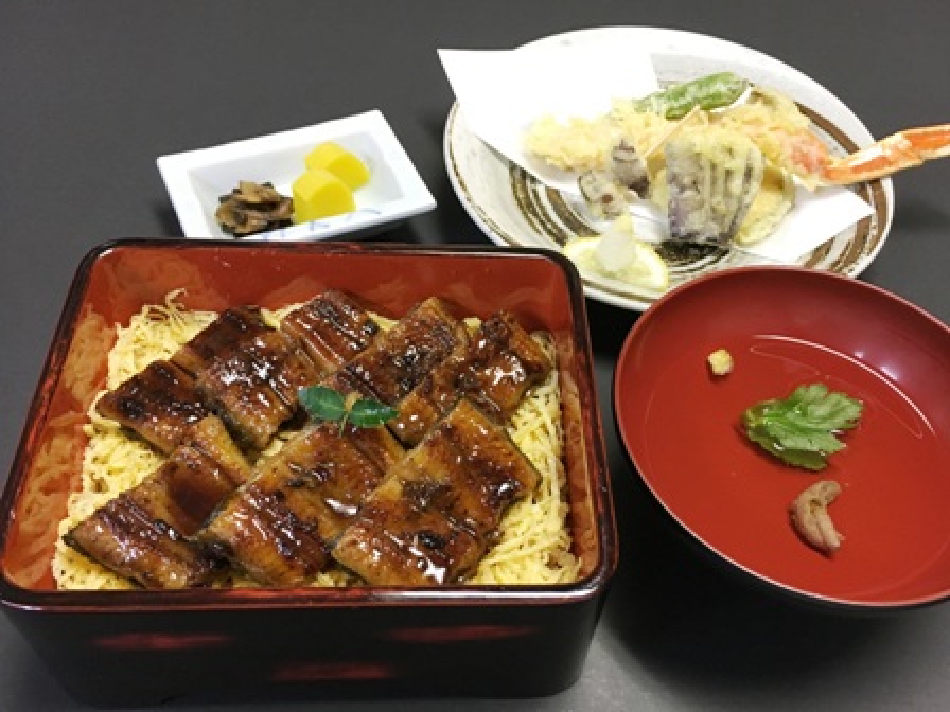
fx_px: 796
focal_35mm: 29
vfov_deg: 48.2
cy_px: 356
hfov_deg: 61.7
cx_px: 475
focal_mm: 4.15
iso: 125
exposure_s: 1/30
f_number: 2.2
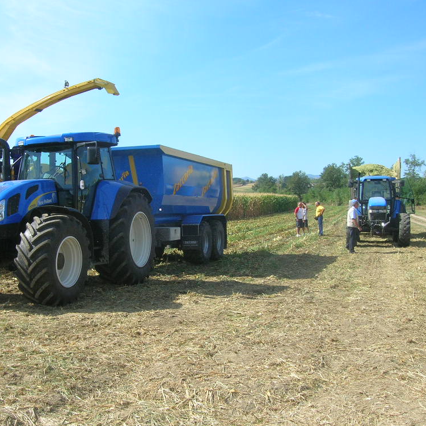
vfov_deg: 40.9
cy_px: 215
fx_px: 571
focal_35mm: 41
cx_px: 169
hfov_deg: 40.7
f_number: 4.9
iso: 71
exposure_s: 1/335
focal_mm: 5.7
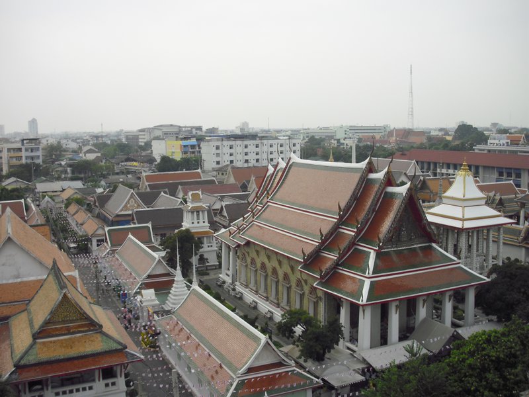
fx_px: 581
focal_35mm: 38
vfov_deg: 37.7
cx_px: 264
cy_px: 198
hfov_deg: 49.0
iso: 100
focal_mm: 6.2
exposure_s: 1/100
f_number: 8
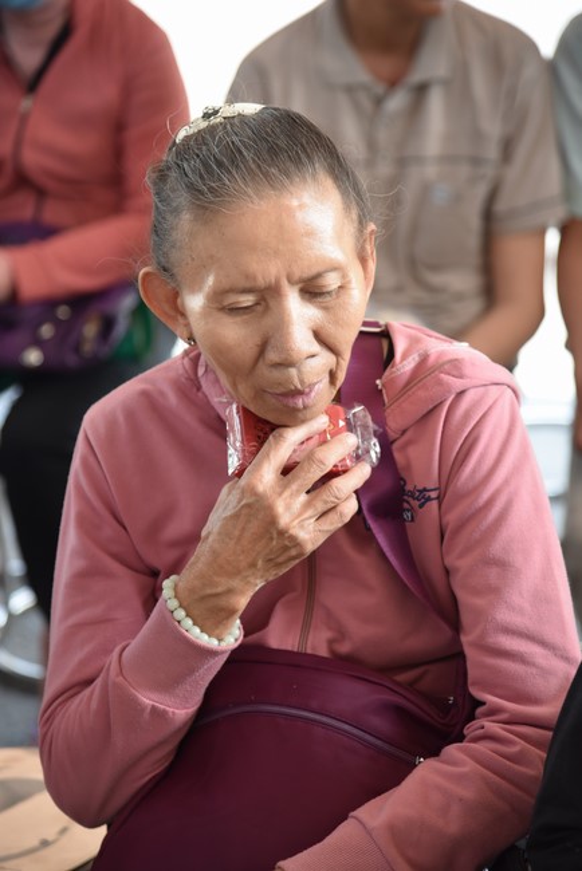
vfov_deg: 18.6
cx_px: 291
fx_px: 2664
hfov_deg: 12.5
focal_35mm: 110
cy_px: 436
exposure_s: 1/200
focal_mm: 110
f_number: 4
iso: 800
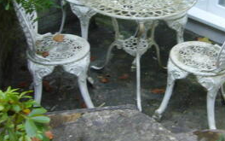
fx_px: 503
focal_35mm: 82
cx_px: 162
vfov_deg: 15.8
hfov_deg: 25.0
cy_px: 19
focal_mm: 5.8
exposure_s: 1/15
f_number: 2.8
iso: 100
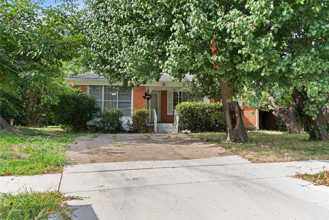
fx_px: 247
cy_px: 110
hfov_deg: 67.4
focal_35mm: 27
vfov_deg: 47.9
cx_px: 164
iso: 100
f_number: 2.8
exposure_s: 1/250
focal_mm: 18
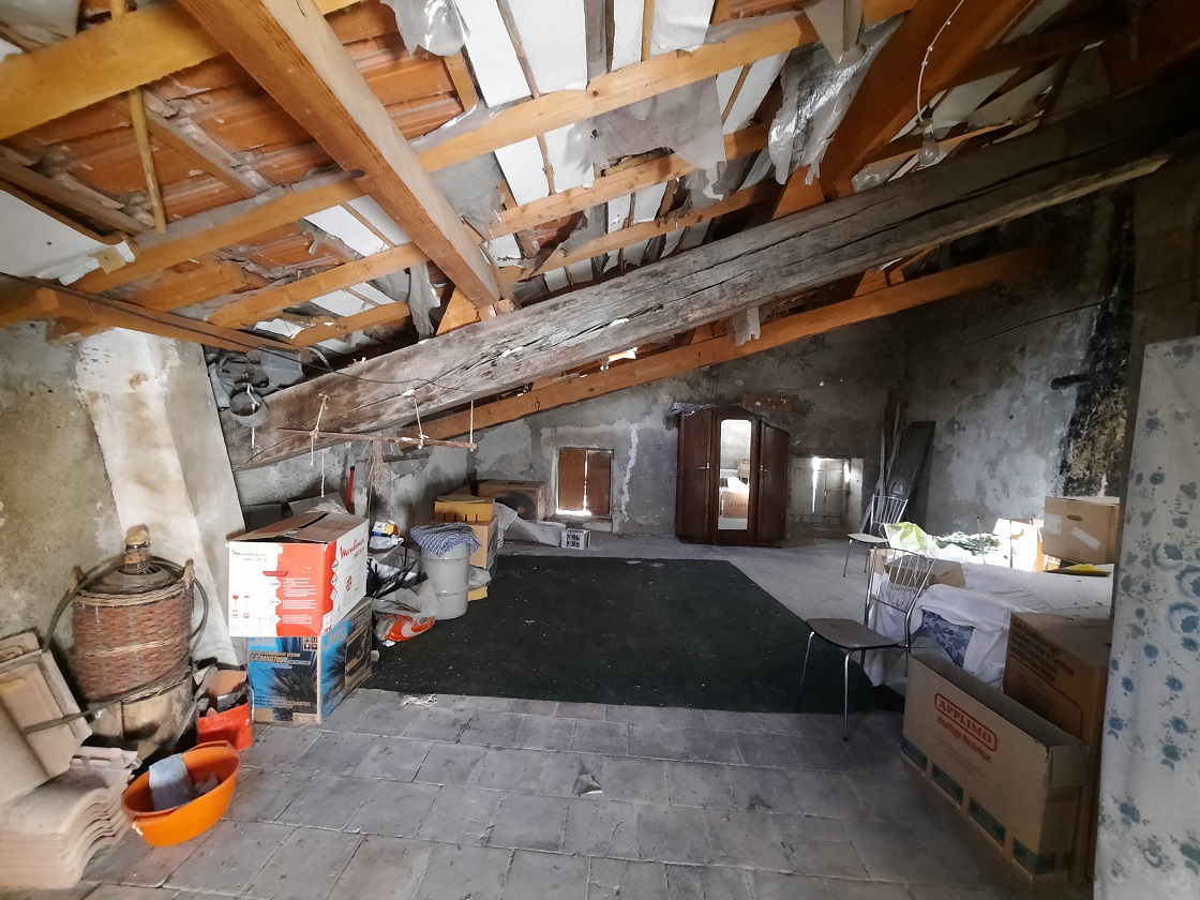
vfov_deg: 89.9
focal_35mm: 13
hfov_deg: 106.2
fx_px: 451
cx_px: 600
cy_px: 450
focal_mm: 1.74
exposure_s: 1/20
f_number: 2.2
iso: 500
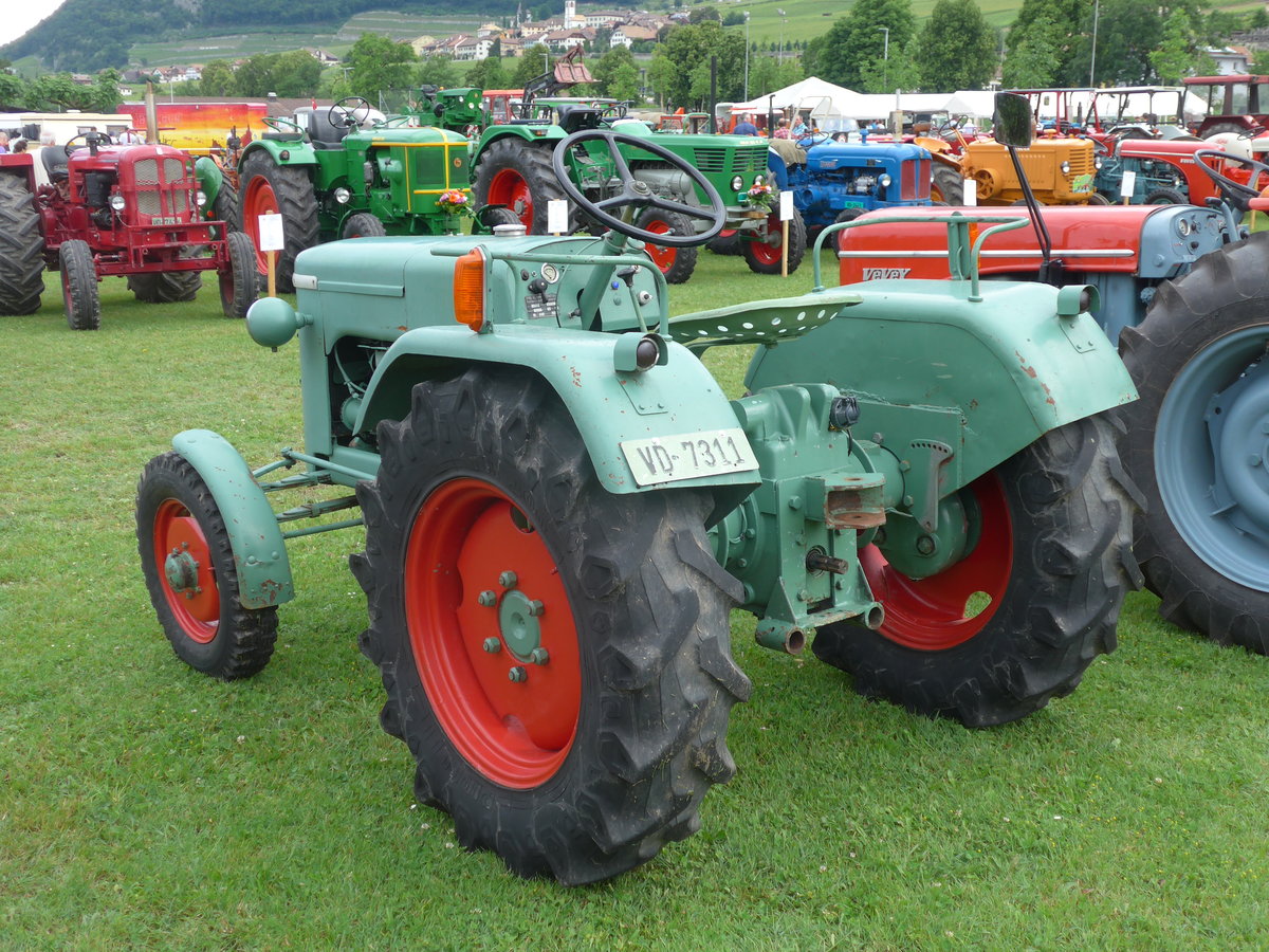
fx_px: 1613
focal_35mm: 44
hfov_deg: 42.9
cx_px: 634
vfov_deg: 32.9
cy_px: 476
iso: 80
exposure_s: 1/320
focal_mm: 9
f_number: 2.8
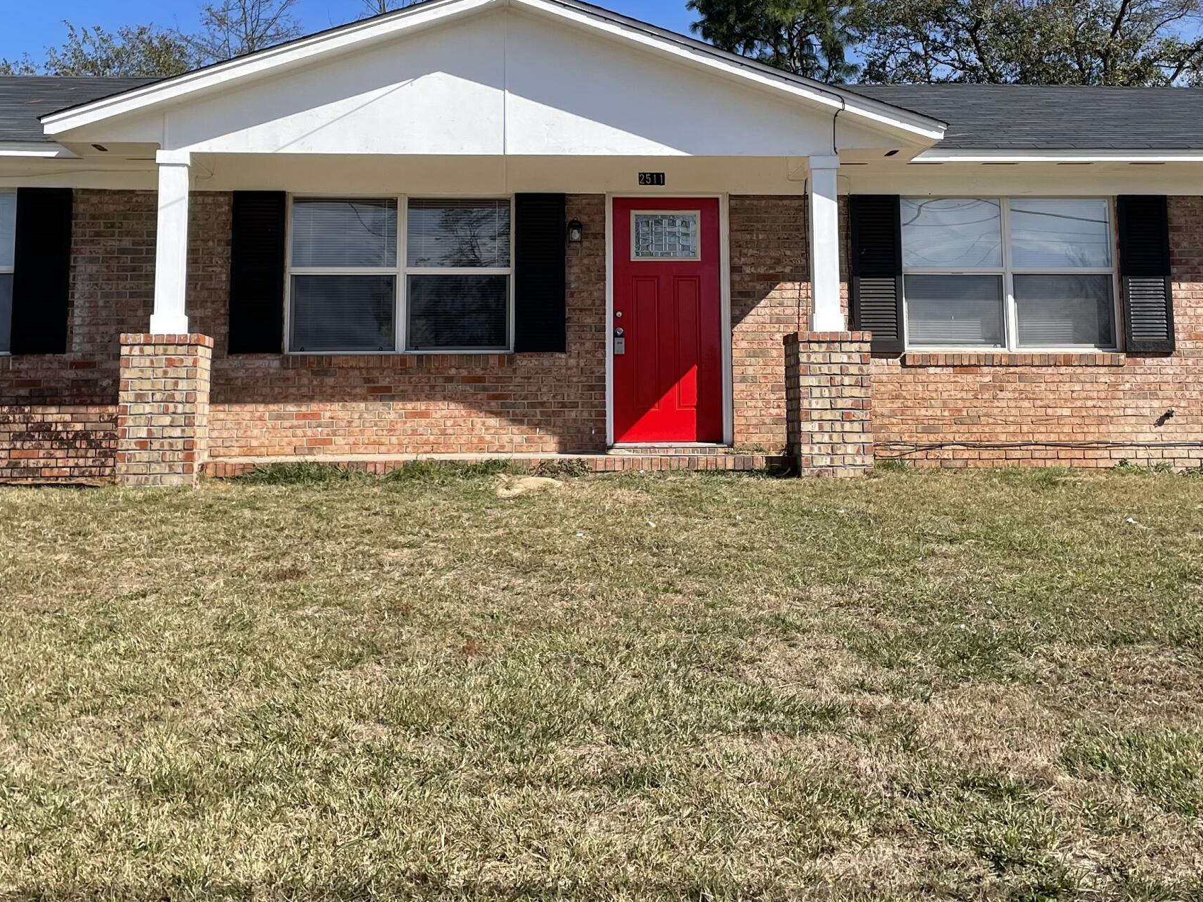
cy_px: 225
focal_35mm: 46
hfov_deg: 41.2
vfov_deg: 31.0
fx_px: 1599
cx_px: 630
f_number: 1.6
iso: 32
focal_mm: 4.2
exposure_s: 1/3125
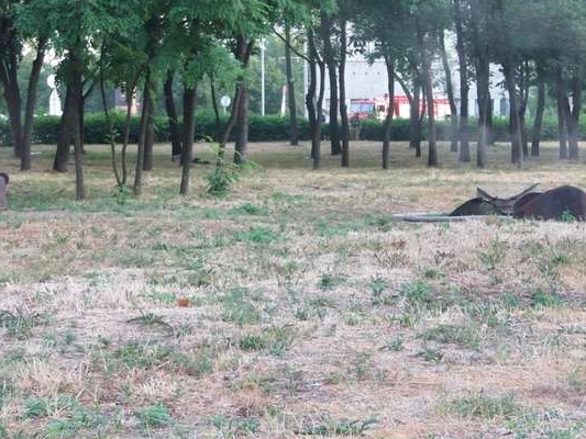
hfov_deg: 21.8
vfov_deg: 16.4
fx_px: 1524
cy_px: 165
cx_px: 321
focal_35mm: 90
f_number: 4
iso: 160
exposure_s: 1/30
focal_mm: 10.7
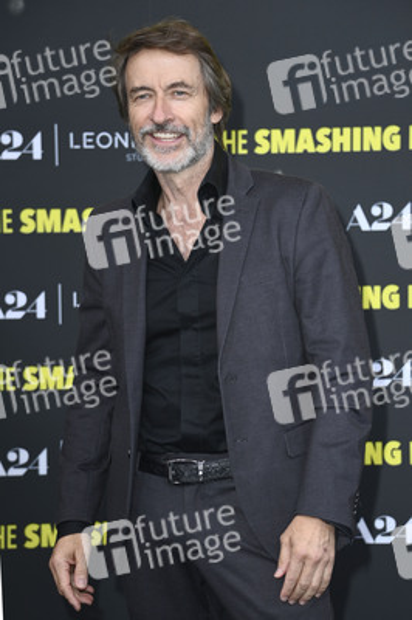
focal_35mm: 105
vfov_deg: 19.5
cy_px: 310
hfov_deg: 13.0
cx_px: 206
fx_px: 1805
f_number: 5.6
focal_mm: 105
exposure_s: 1/250
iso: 640
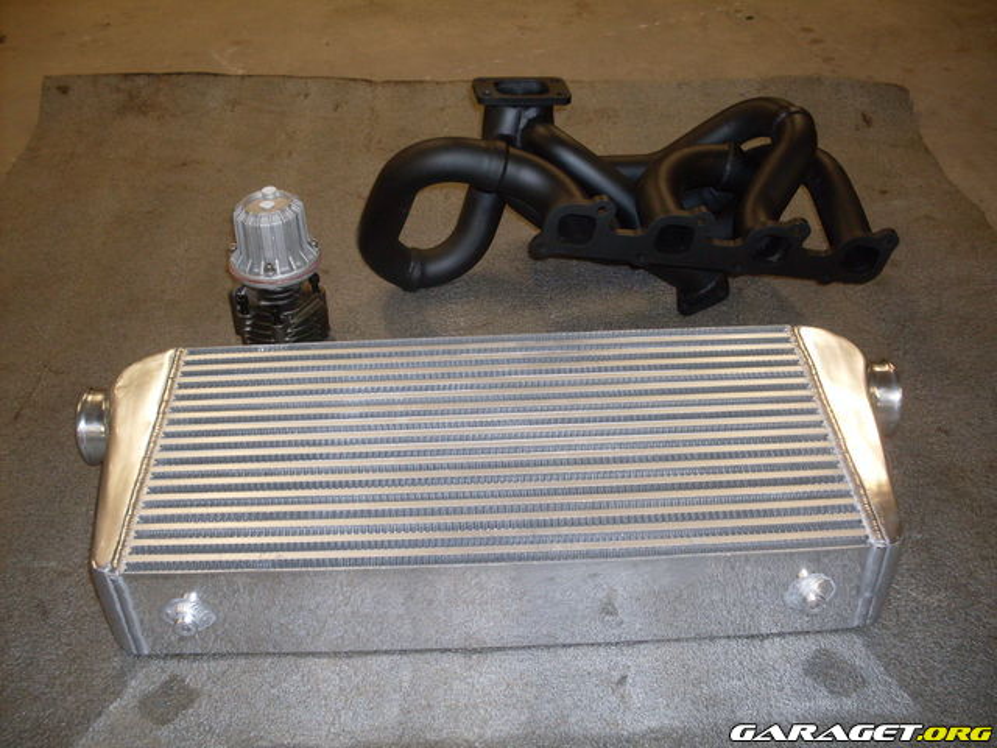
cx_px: 498
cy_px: 374
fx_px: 1094
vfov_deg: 37.7
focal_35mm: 38
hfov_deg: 49.0
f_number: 2.8
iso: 100
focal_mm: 6.3
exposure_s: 1/45
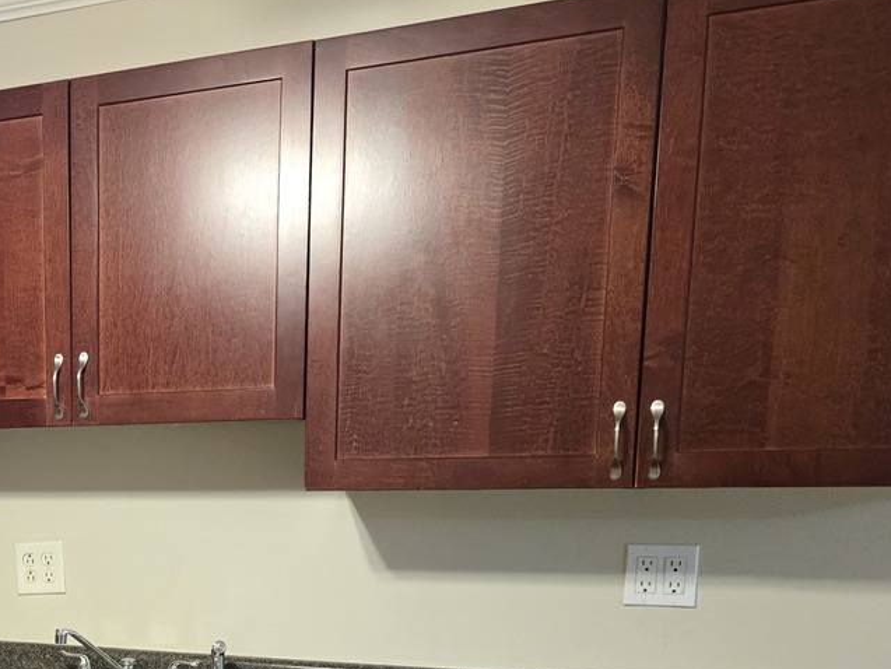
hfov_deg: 33.5
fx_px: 1339
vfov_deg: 26.7
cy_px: 649
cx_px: -13
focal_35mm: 52
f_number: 1.8
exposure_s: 1/120
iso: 1000
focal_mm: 5.4
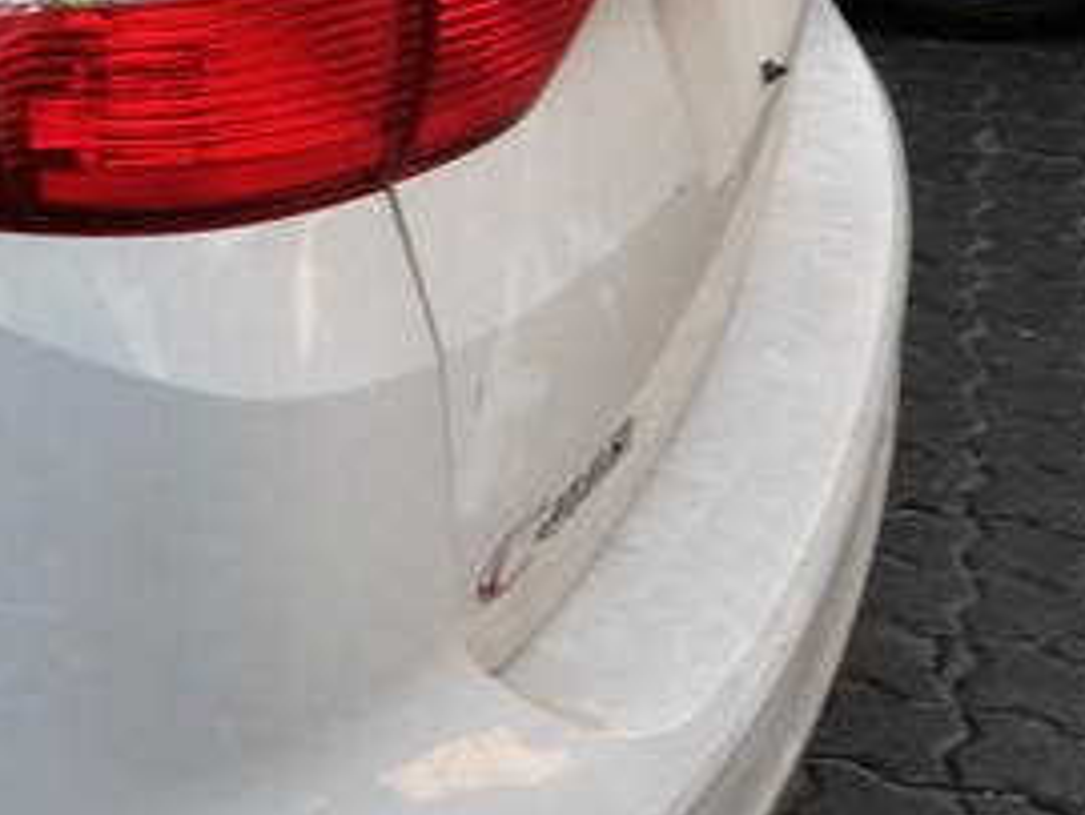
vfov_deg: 18.9
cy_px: 100
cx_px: -402
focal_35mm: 77
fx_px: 2416
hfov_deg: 22.2
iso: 100
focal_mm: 3.95
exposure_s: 1/100
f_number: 1.8
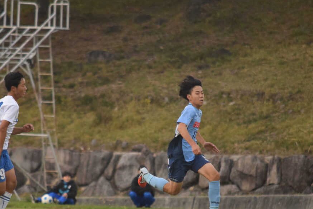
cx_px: 112
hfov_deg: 3.1
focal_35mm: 671
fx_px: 5832
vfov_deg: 2.0
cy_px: 147
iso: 2500
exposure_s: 1/2500
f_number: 5.6
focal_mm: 300
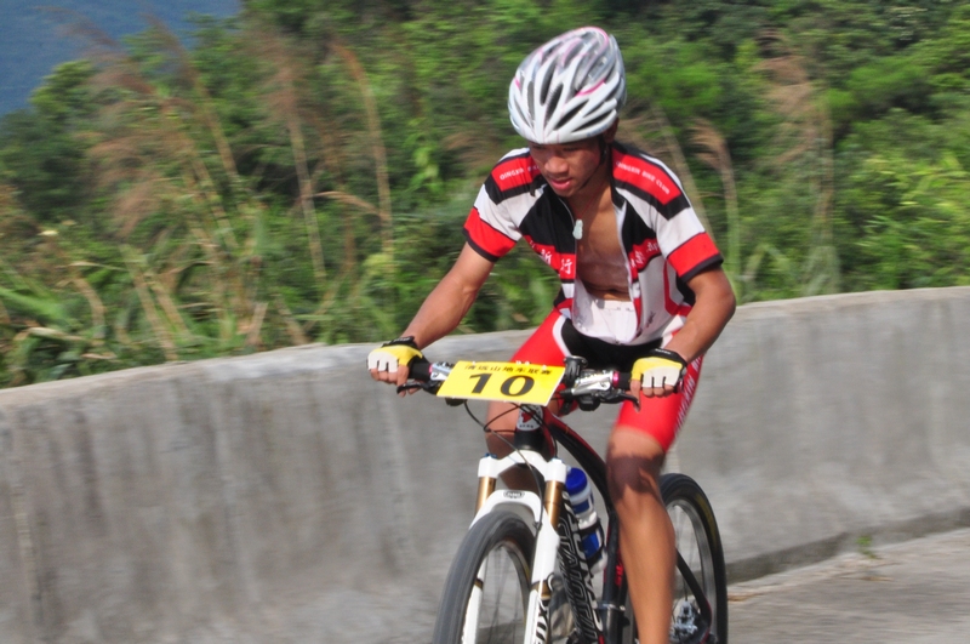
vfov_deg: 13.0
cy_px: 322
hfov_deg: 19.5
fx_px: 2825
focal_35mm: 105
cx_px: 485
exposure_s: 1/60
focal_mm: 70
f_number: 36
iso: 500
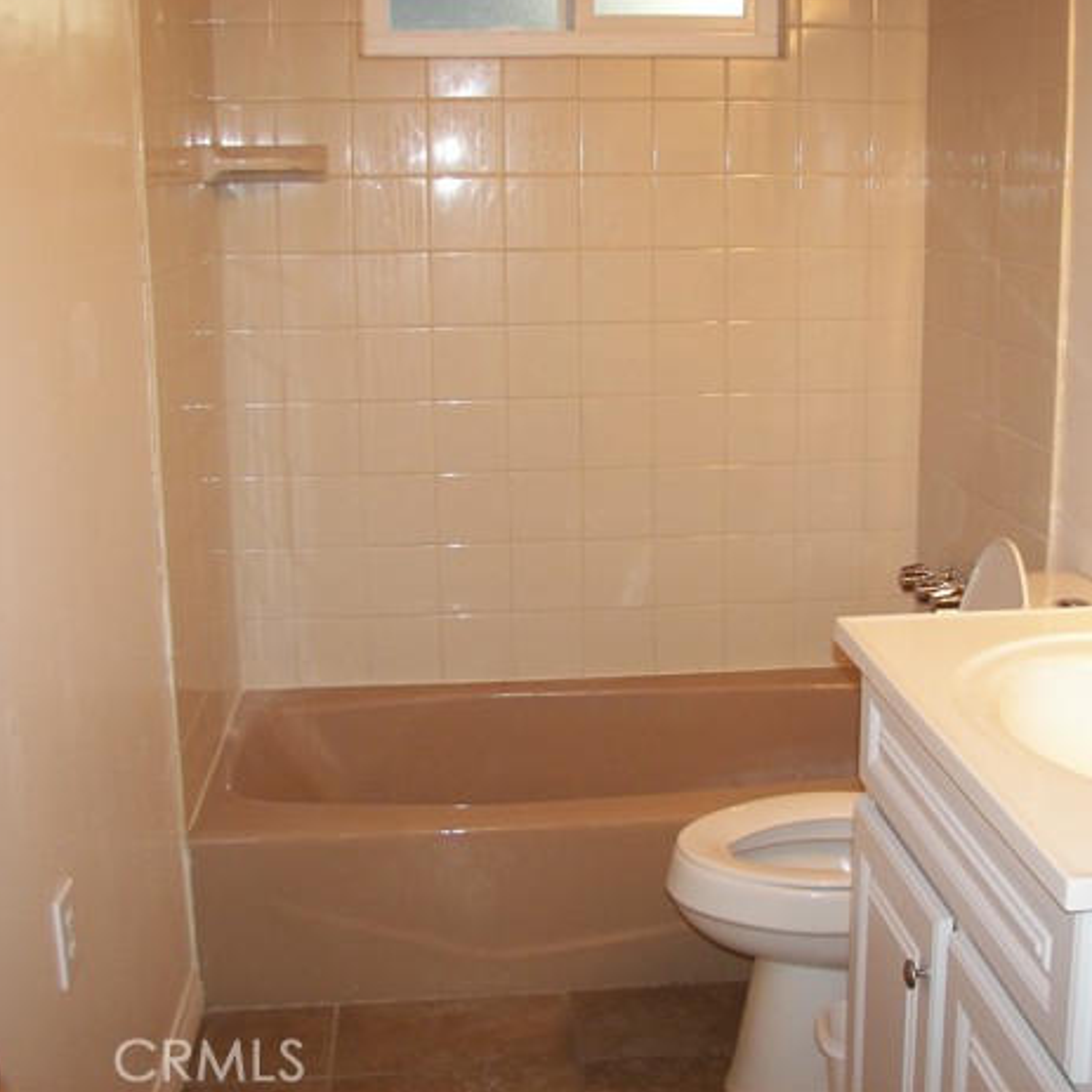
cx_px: 623
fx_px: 1570
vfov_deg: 38.3
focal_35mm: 44
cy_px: 528
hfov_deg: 38.3
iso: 100
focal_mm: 6
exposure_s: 1/30
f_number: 2.8
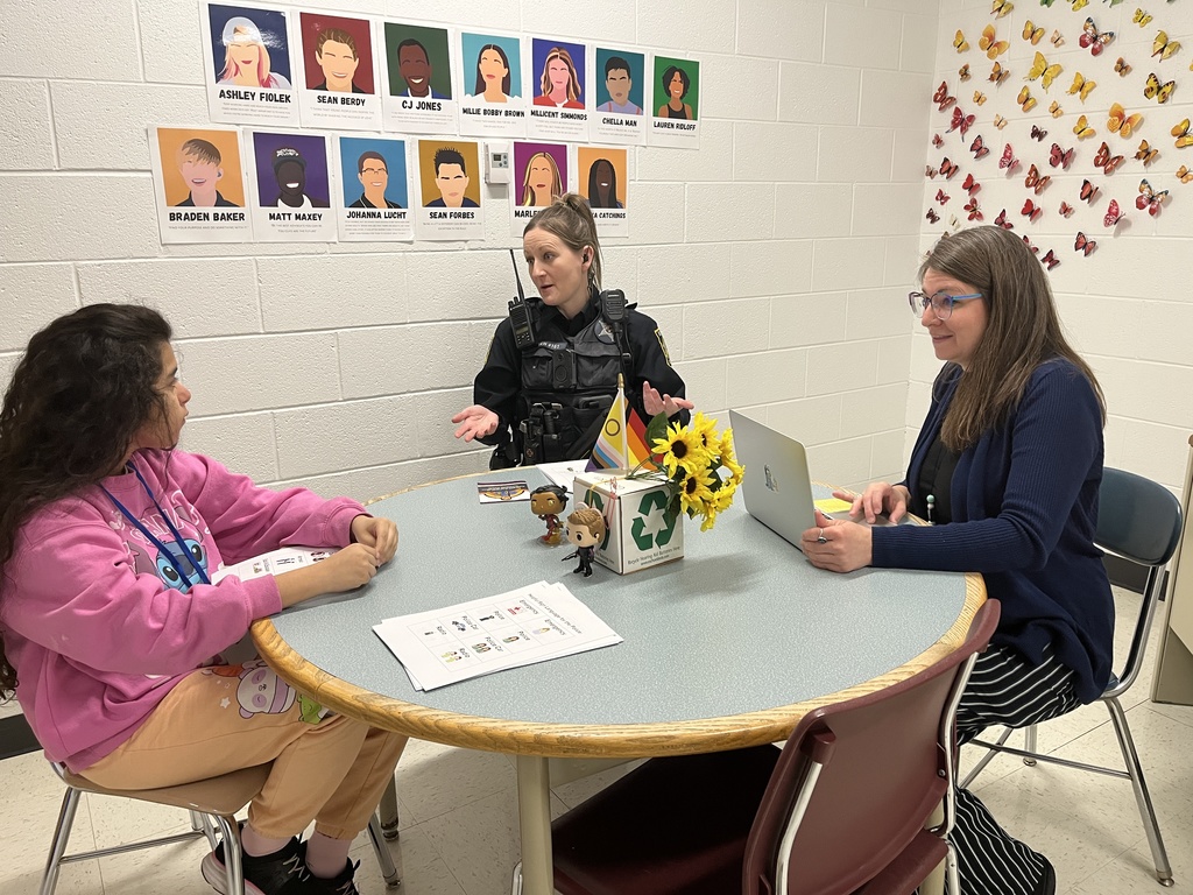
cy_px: 448
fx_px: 896
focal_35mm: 26
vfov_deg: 53.1
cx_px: 596
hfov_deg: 67.3
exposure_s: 1/60
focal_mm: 5.1
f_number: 1.6
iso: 125
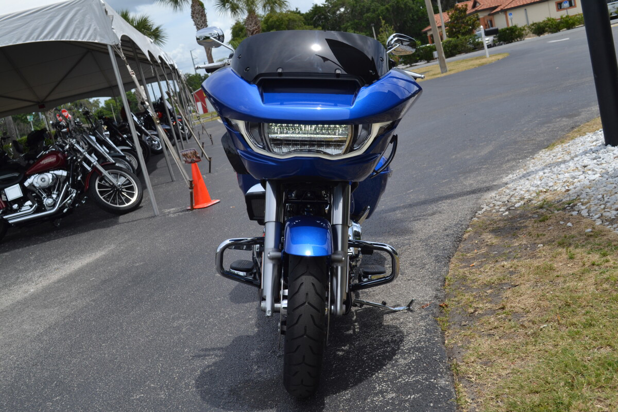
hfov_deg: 46.4
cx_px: 309
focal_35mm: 42
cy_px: 206
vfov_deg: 31.9
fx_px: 721
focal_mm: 28
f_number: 8
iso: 100
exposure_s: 1/250
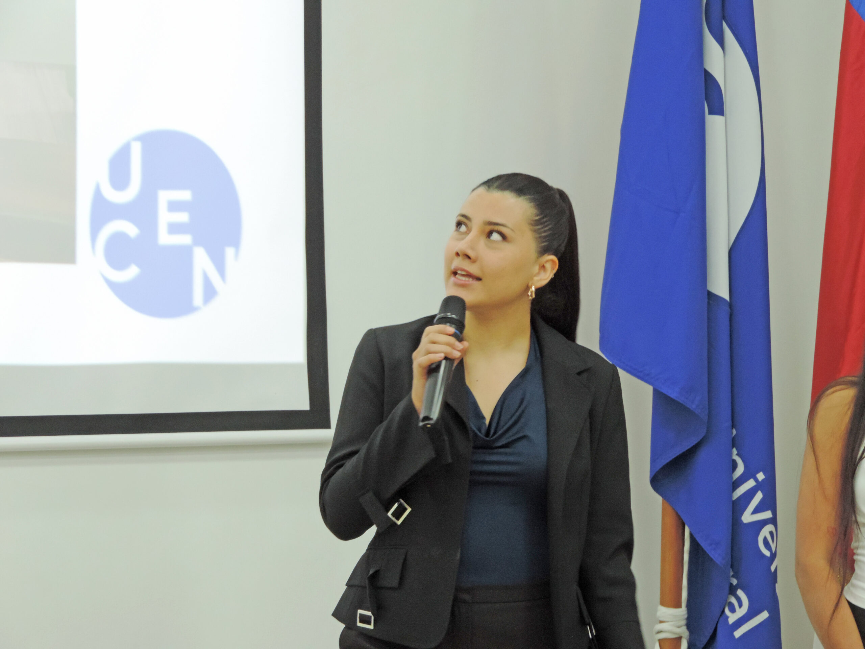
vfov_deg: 8.0
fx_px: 4623
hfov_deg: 10.7
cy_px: 324
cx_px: 432
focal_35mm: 185
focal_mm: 33
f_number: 4.6
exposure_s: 1/30
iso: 500
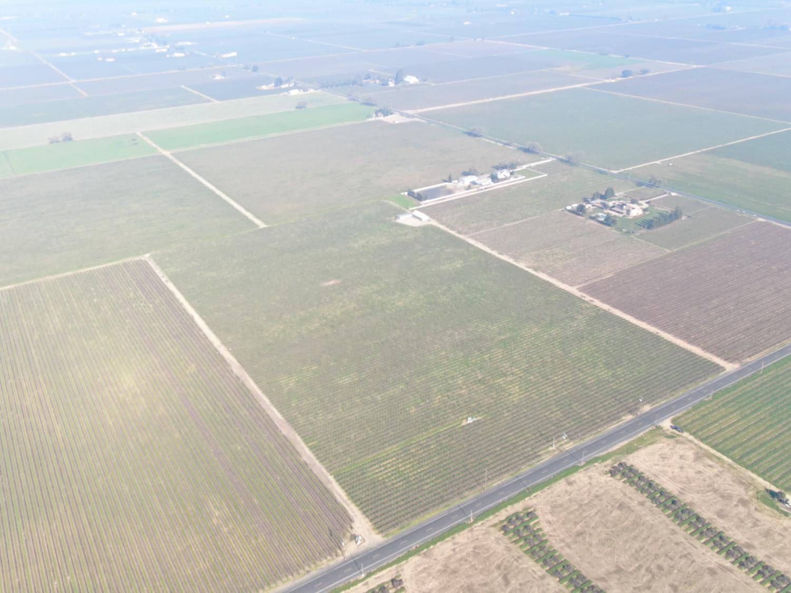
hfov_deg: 61.7
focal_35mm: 29
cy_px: 296
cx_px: 396
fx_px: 663
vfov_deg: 48.2
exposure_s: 1/400
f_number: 3
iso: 100
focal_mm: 5.11
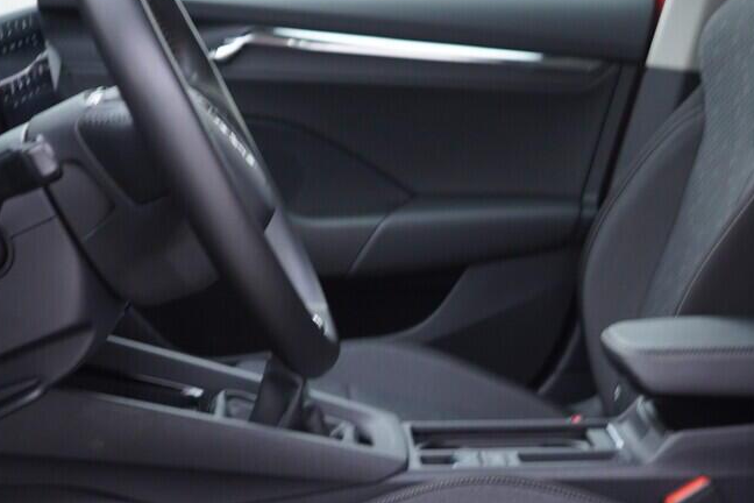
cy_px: 374
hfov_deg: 25.0
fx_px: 1675
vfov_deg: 17.0
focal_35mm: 80
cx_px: 599
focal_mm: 24
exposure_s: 1/40
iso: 200
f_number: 2.8
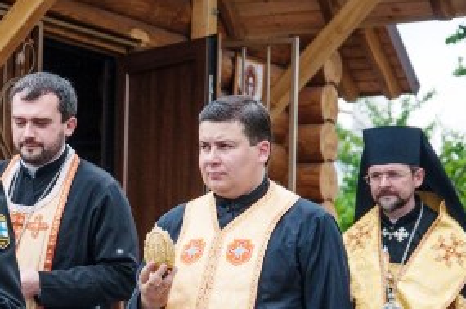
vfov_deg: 7.4
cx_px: 95
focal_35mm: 184
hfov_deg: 11.2
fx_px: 2378
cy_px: 216
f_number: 6.3
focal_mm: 70
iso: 1000
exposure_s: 1/640
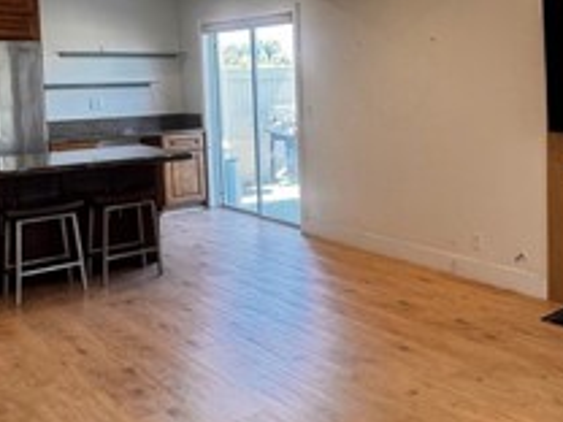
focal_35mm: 43
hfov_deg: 41.9
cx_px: 452
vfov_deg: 33.2
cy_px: 127
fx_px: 699
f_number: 2.2
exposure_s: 1/120
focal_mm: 2.22
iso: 160
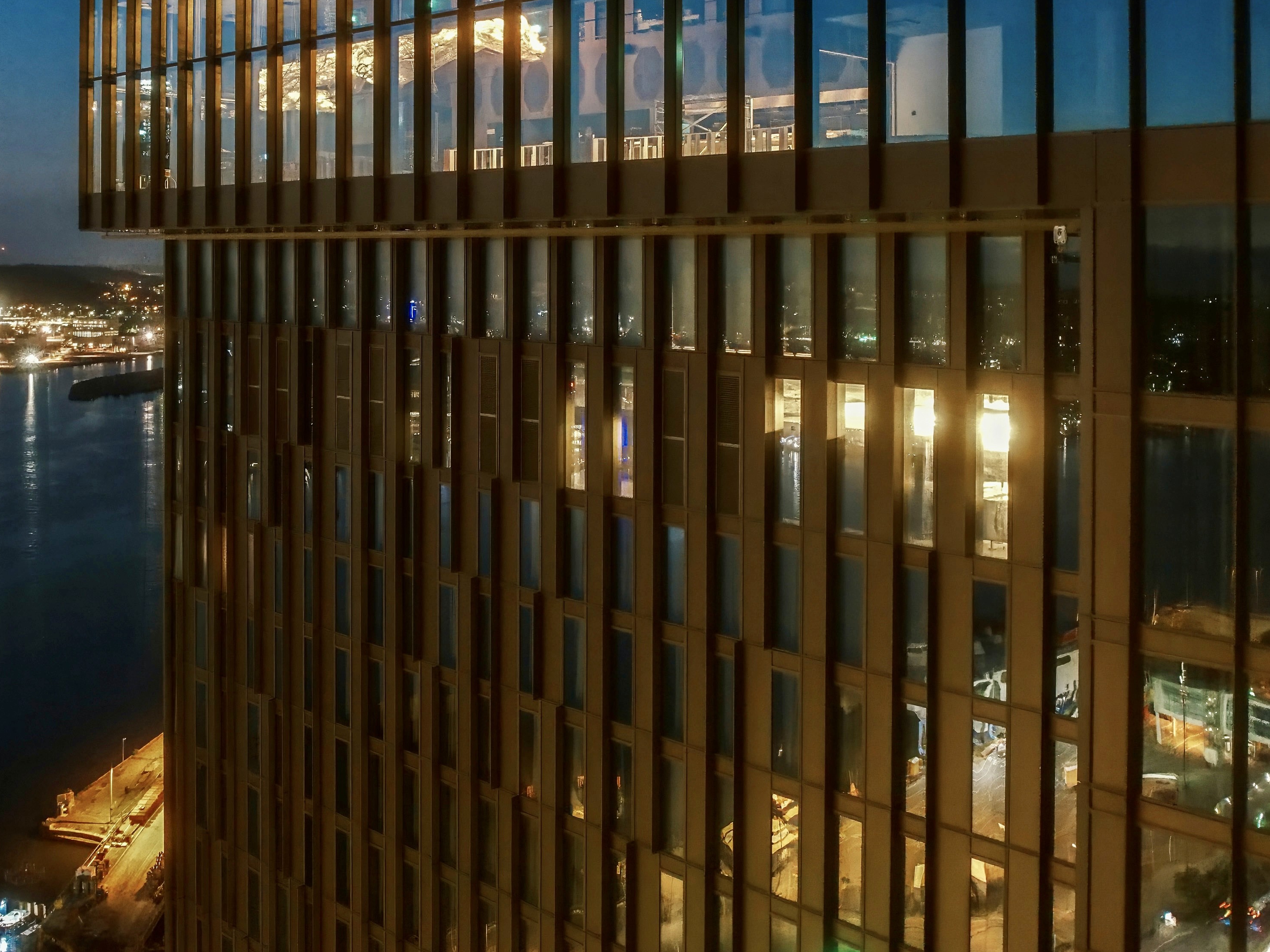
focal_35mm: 39
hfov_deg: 47.5
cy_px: 274
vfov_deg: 36.2
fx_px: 1431
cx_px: 497
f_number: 2.8
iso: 1930
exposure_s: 1/3
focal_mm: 8.38
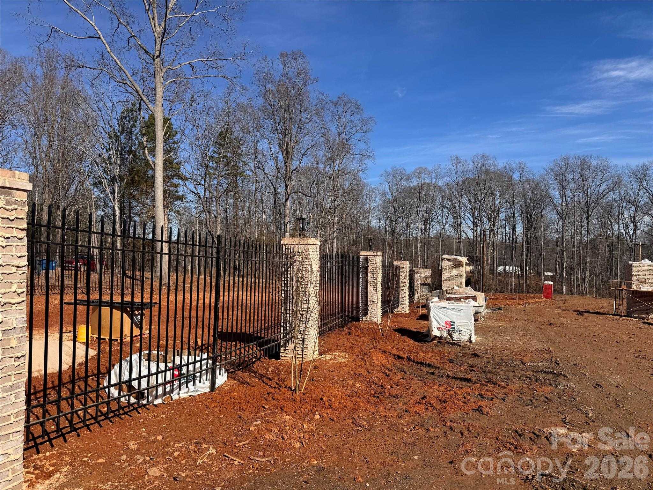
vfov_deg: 56.8
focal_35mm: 24
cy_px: 245
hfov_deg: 71.6
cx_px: 326
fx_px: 453
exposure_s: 1/4950
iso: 80
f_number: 1.78
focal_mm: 6.76
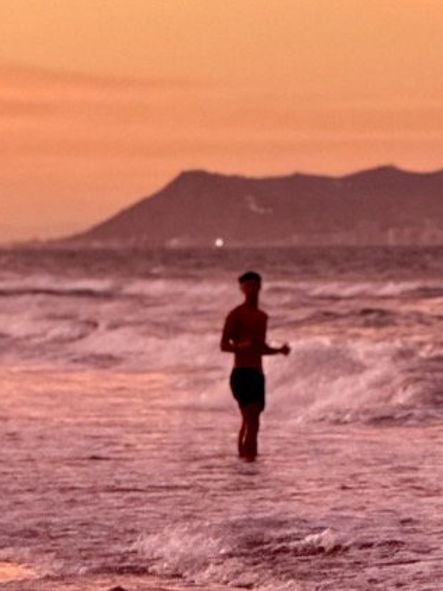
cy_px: 270
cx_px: 756
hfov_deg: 3.3
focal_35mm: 454
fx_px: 7751
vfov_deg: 4.4
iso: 250
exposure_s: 1/99
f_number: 2.8
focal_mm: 15.66
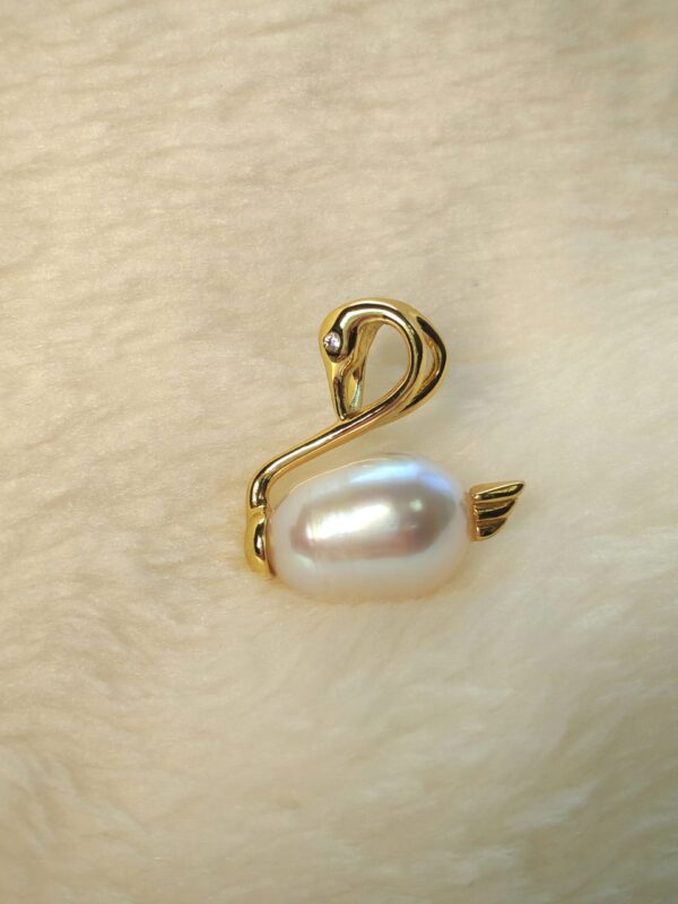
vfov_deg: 28.6
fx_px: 1776
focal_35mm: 68
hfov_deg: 21.6
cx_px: 339
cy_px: 452
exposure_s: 1/100
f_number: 1.95
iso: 50
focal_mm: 5.52
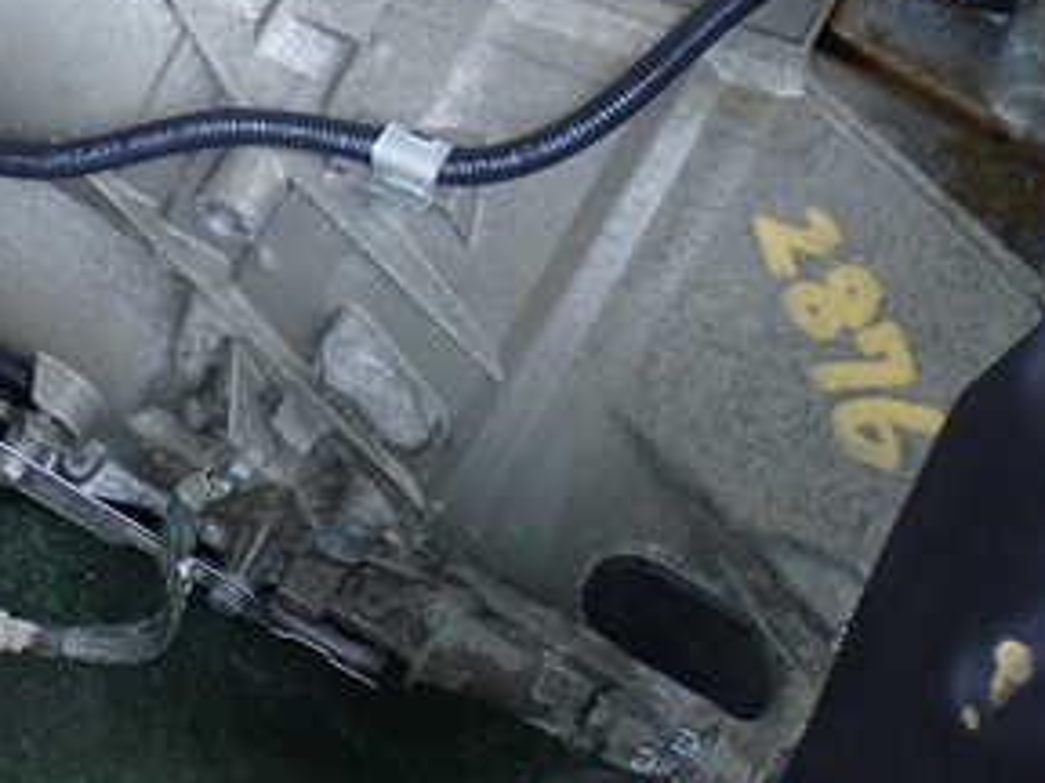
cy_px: 65
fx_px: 2958
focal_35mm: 98
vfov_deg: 14.9
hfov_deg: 19.9
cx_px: 269
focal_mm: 8.4
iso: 200
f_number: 3.1
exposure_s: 1/50
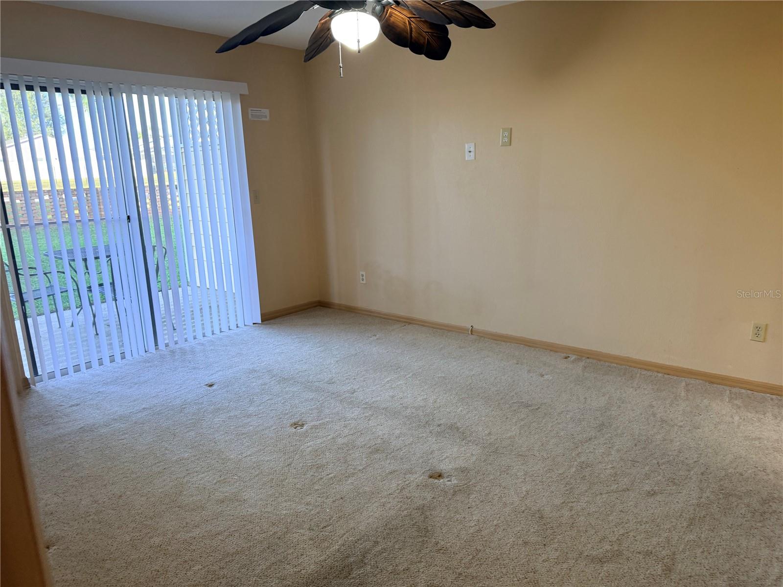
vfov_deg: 56.8
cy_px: 294
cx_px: 392
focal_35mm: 24
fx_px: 543
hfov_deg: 71.6
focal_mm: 6.76
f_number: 1.78
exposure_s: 1/120
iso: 160
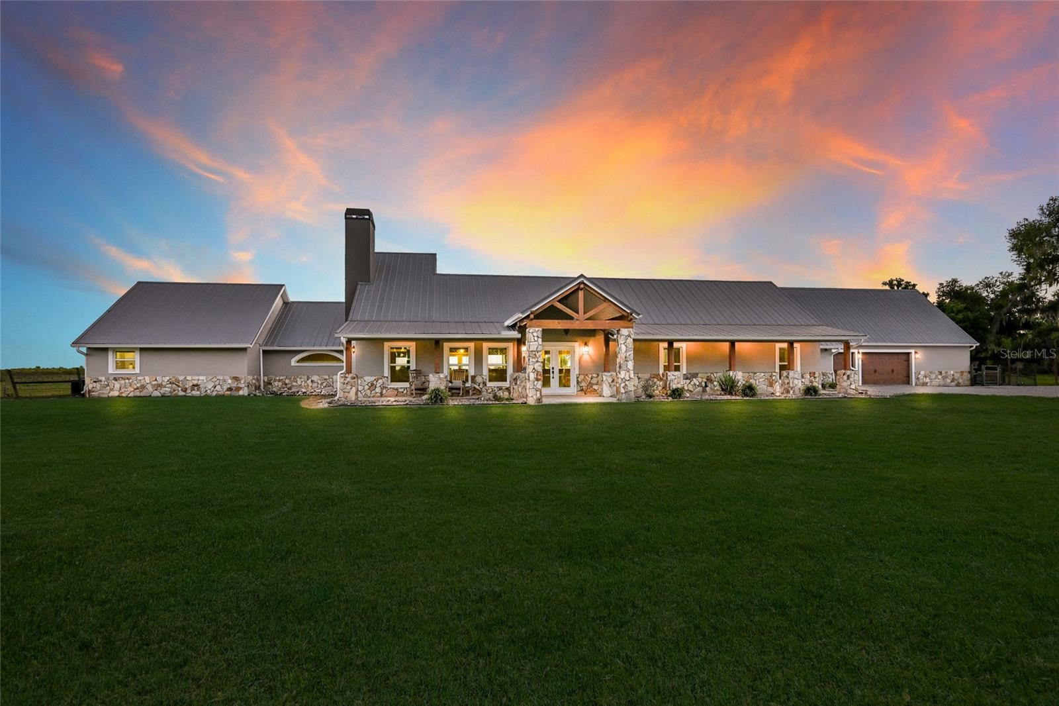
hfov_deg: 90.0
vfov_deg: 67.4
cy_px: 353
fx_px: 529
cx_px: 530
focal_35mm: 18
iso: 800
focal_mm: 18
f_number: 8
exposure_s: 1/80
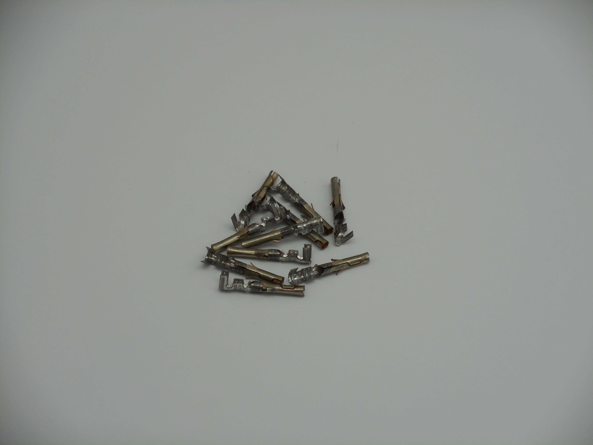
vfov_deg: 12.7
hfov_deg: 16.8
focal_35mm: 117
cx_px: 296
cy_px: 222
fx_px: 2004
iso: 110
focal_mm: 20.9
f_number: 5.9
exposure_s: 1/60
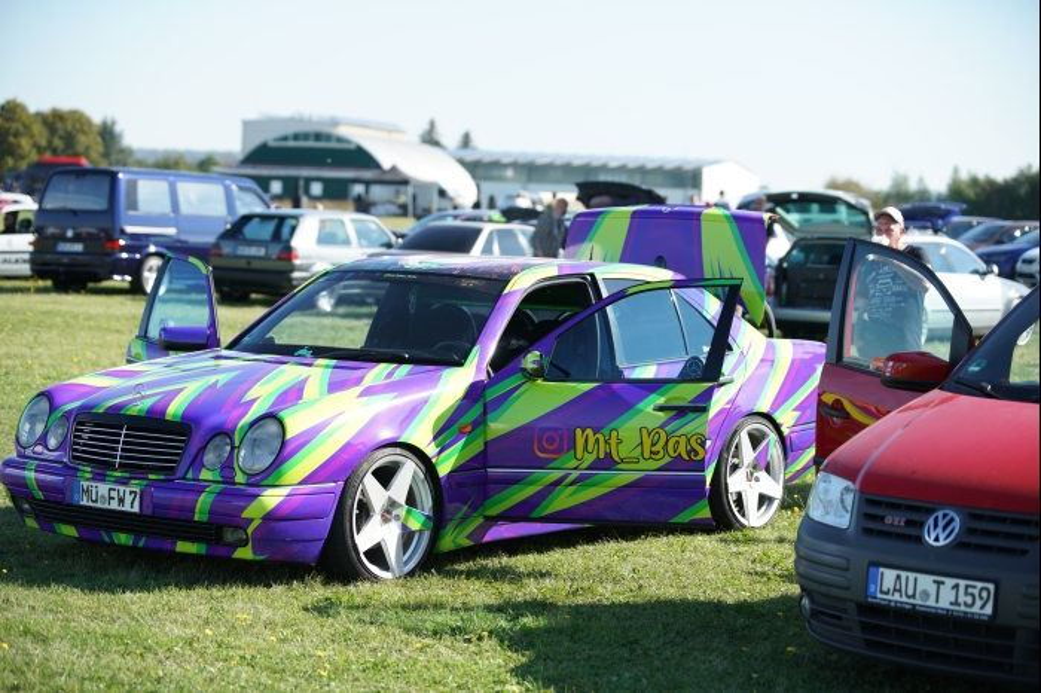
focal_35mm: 90
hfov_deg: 22.6
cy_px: 346
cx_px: 520
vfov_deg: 15.2
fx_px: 2601
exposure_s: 1/1000
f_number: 3.2
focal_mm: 90
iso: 200
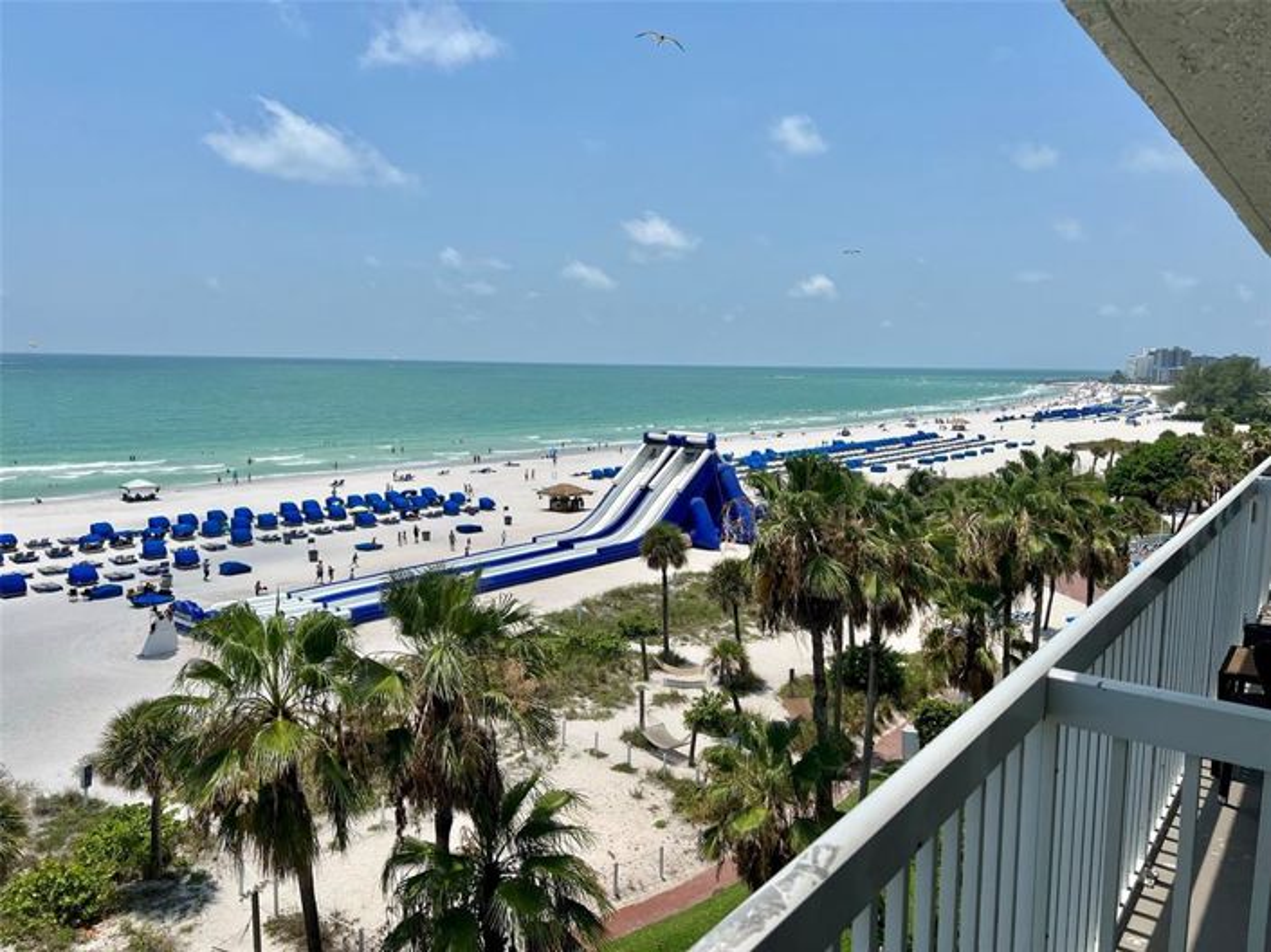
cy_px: 476
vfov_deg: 53.0
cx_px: 636
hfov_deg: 67.3
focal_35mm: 26
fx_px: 954
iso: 50
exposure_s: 1/10309
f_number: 1.5
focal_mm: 5.7
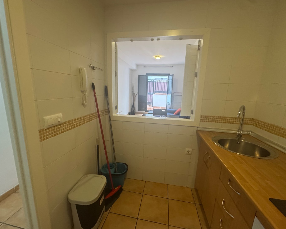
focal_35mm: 15
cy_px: 114
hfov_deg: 96.8
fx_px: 127
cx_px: 142
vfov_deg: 84.0
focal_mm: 2.22
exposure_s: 1/50
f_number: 2.2
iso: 320
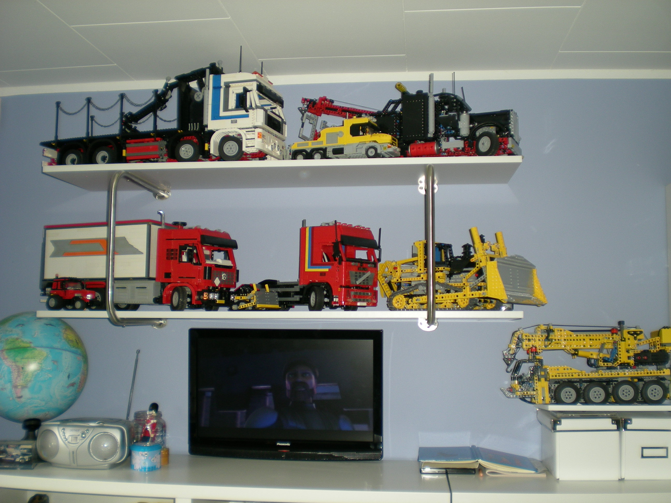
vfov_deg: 37.7
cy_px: 252
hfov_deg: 49.0
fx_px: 737
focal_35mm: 38
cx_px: 336
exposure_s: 1/60
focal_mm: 6.3
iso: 67
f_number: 3.1
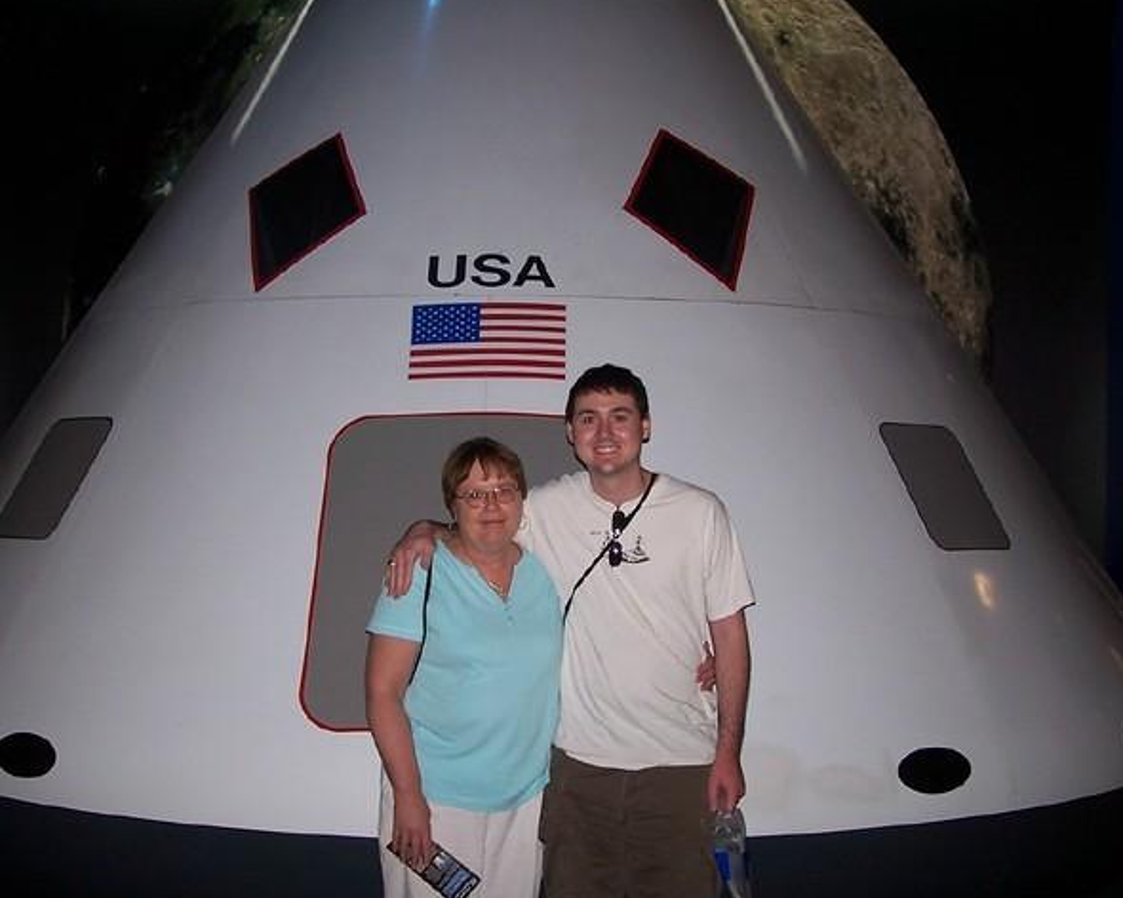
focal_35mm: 54
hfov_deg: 34.7
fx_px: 1795
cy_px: 443
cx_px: 518
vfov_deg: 28.1
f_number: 3.2
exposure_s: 1/60
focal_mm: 8.5
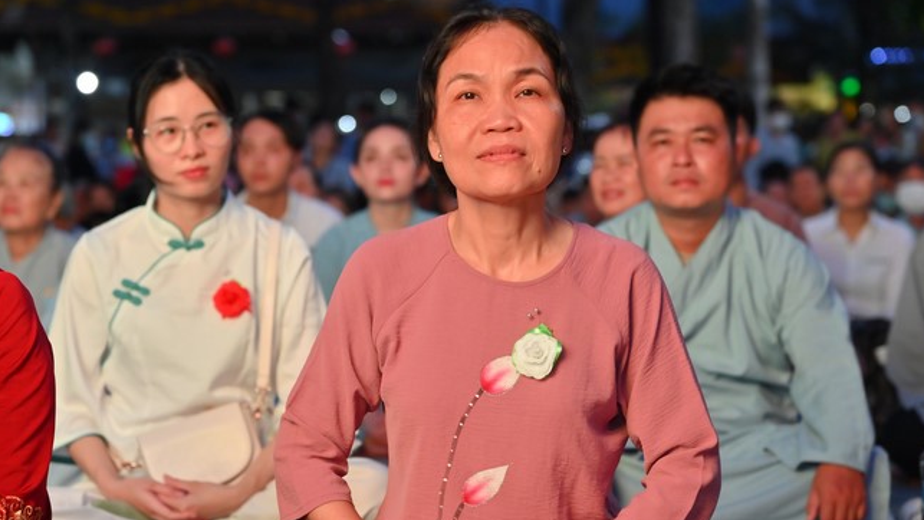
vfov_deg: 9.6
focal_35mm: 127
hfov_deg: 16.9
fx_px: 3112
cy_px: 288
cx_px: 464
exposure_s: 1/100
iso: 2000
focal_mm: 120
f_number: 5.6
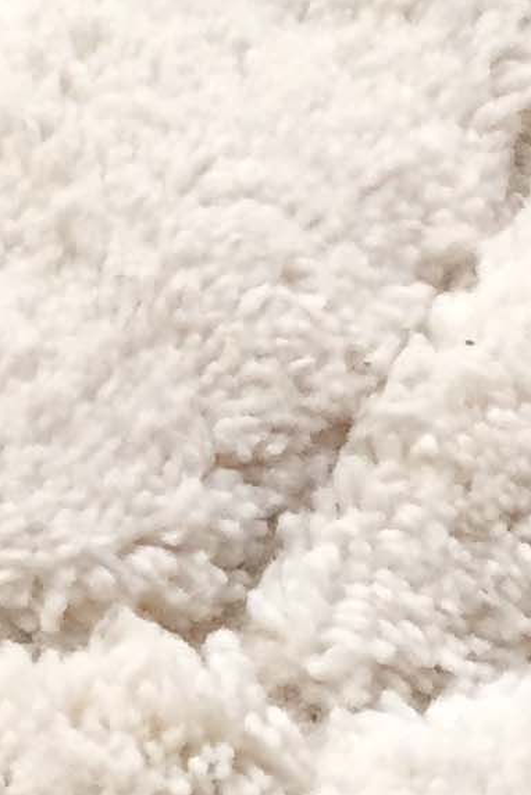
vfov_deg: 11.5
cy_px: 1154
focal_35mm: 172
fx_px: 3801
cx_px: -79
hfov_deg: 7.9
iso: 64
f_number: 2.2
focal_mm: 4.15
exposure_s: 1/33
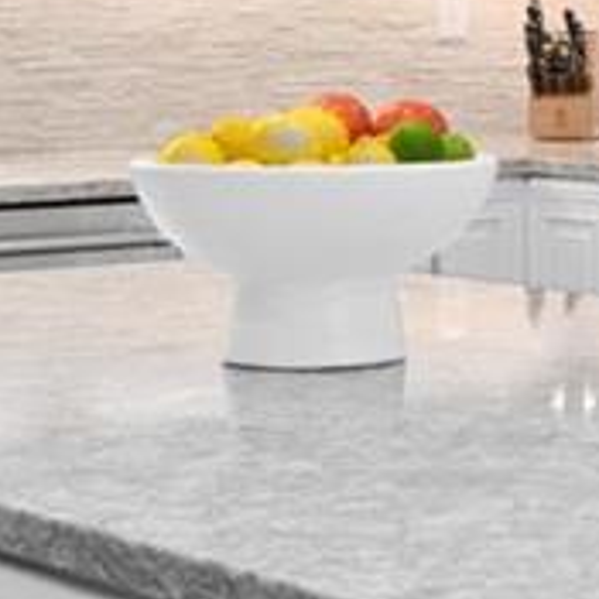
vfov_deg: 12.3
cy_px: -38
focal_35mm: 140
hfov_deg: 12.2
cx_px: 705
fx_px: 2741
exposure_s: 1/8
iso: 640
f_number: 9
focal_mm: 9
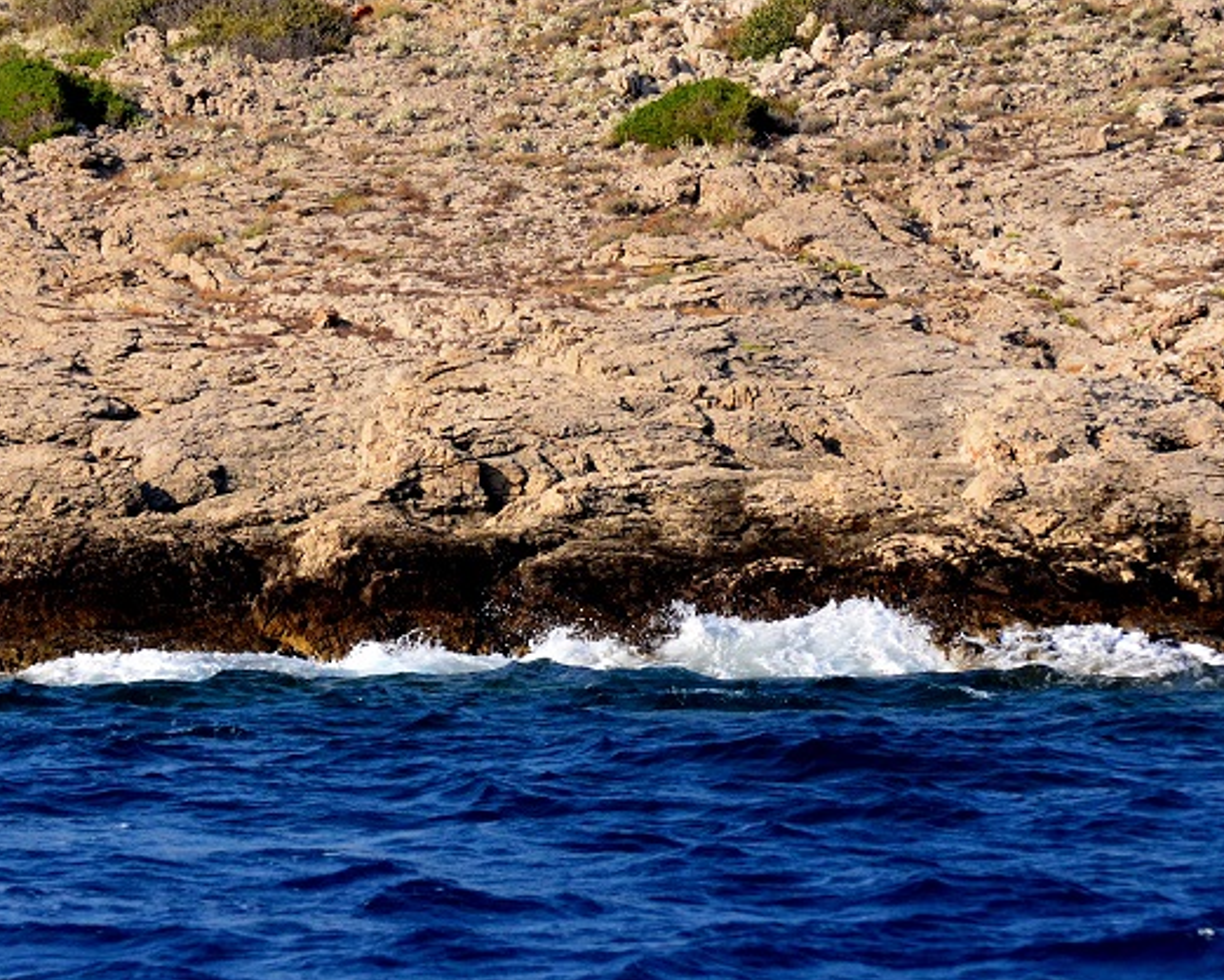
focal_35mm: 377
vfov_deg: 4.1
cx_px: 506
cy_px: 455
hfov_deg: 5.1
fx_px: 13660
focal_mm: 140
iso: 1250
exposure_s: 1/8000
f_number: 4.8
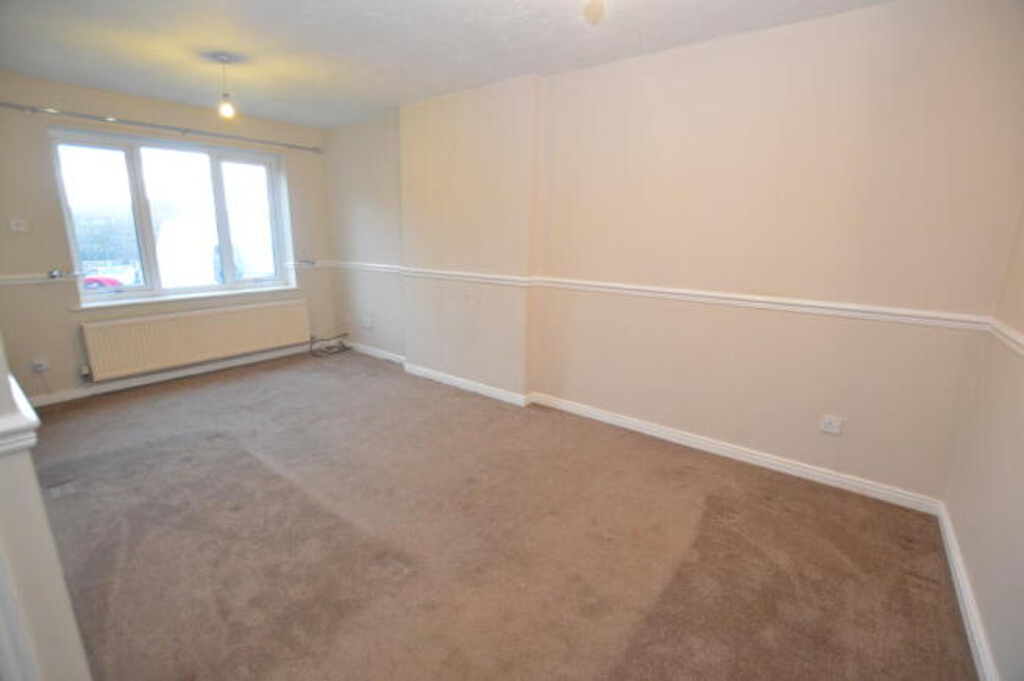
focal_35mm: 15
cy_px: 340
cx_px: 512
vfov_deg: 77.2
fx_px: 426
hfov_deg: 100.4
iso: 1100
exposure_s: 1/60
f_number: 3.5
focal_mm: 10
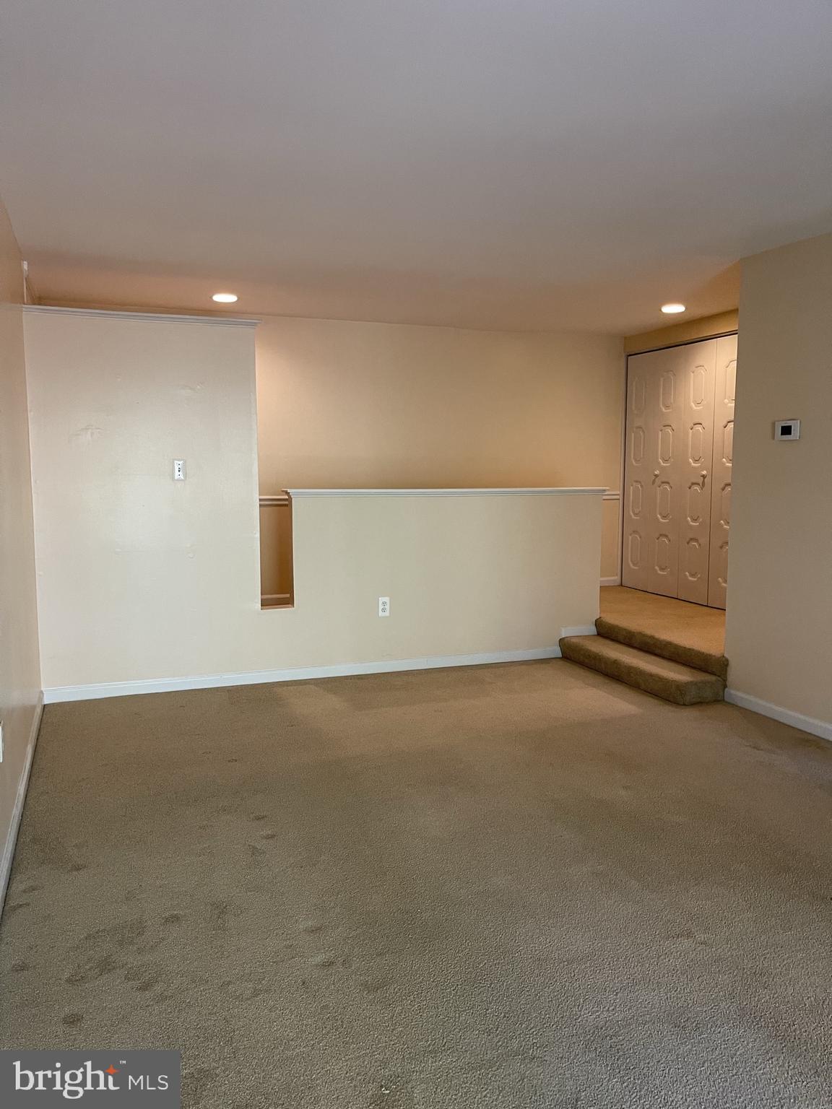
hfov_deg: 53.1
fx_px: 833
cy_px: 554
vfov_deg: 67.3
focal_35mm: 26
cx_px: 416
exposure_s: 1/60
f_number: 1.6
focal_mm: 5.1
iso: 320
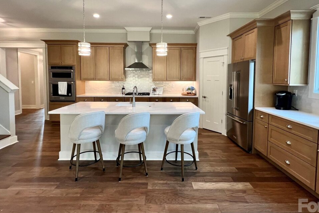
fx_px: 151
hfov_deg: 93.3
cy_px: 86
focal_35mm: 17
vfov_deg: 69.8
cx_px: 160
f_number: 1.8
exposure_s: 1/120
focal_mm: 1.57
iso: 160
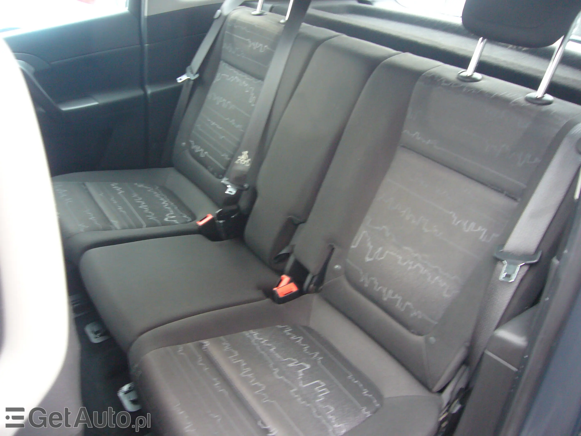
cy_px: 218
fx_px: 470
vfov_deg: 49.7
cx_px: 290
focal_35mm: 28
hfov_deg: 63.4
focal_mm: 4.6
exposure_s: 1/8
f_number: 2.8
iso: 200
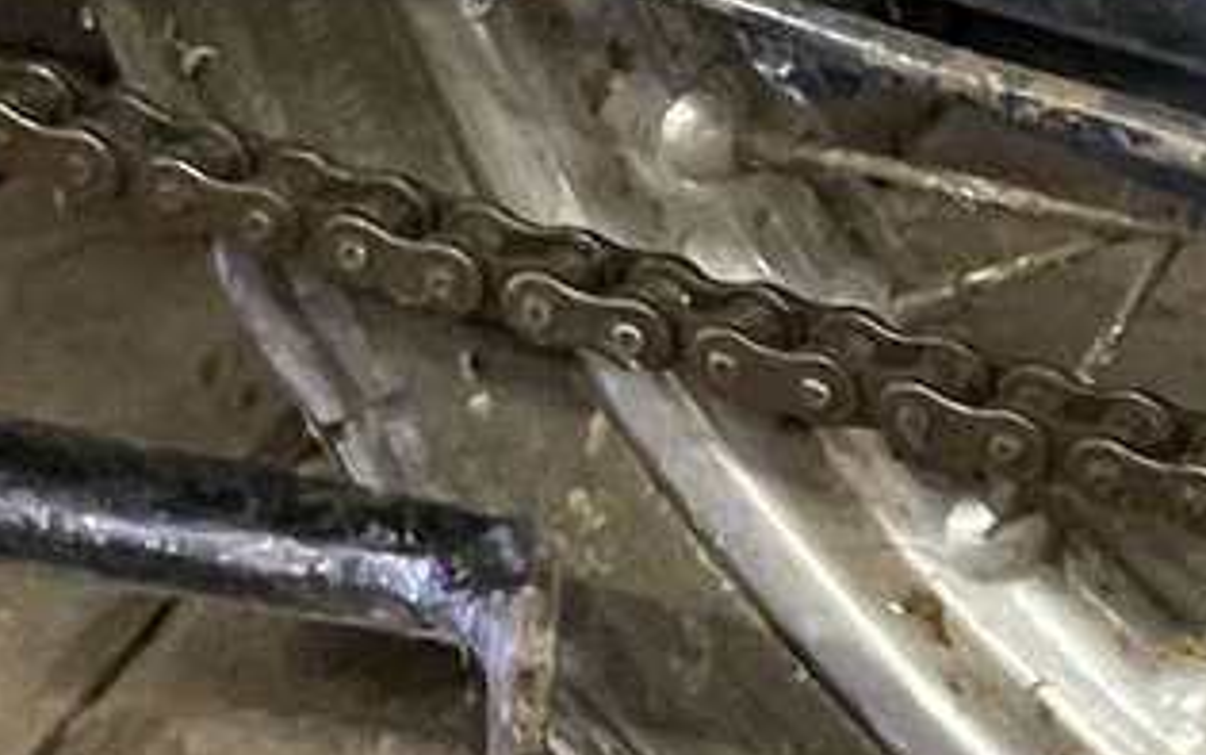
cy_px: -736
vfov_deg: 7.2
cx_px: 1891
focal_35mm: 175
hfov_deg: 11.4
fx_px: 5753
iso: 640
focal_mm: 4.2
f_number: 1.6
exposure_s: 1/25
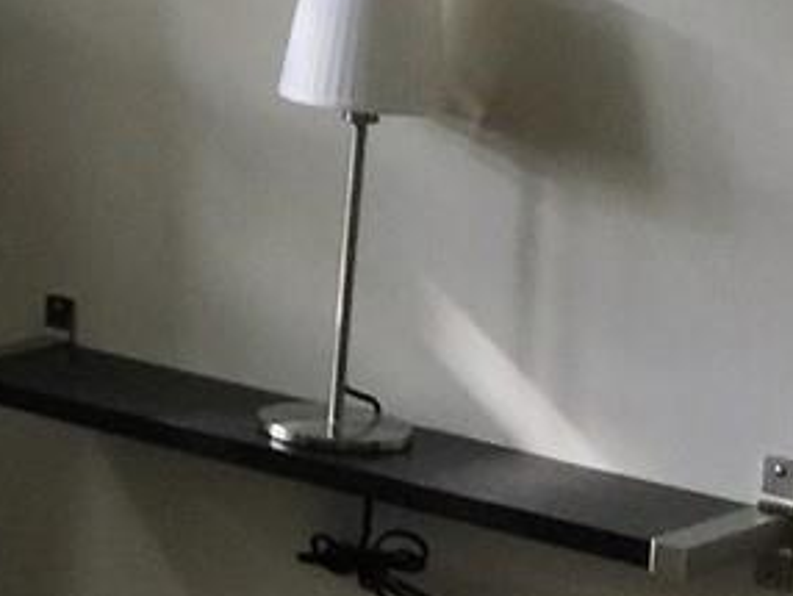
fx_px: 3714
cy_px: -72
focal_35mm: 162
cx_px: -685
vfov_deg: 9.1
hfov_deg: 11.2
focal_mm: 4.15
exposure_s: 1/15
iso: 40
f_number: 2.2
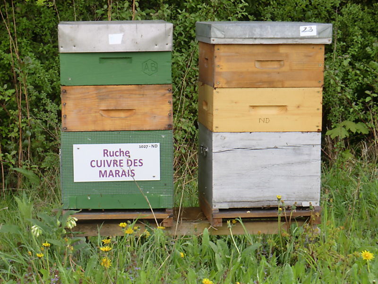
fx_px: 1147
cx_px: 189
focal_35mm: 105
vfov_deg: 14.1
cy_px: 142
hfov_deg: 18.7
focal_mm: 18.8
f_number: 5
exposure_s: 1/100
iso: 64
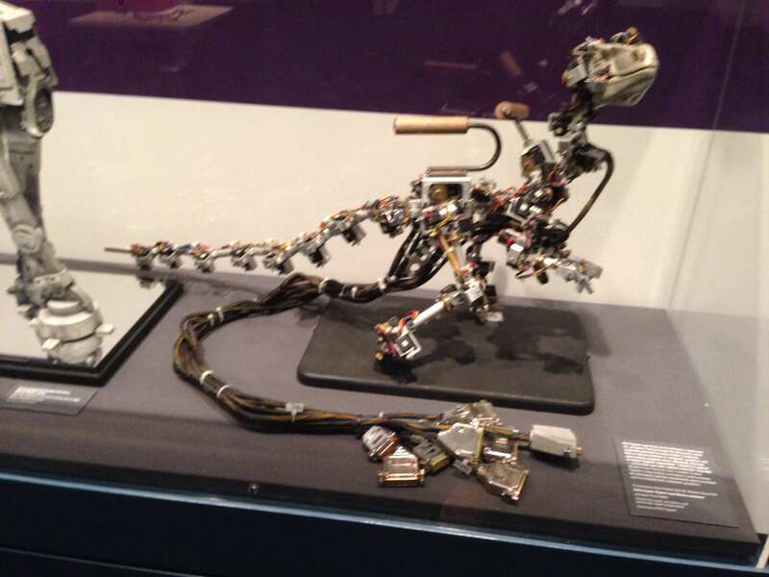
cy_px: 288
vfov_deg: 42.9
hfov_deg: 55.4
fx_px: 733
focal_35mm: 33
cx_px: 384
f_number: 2.4
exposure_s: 1/15
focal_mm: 4.13
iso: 400
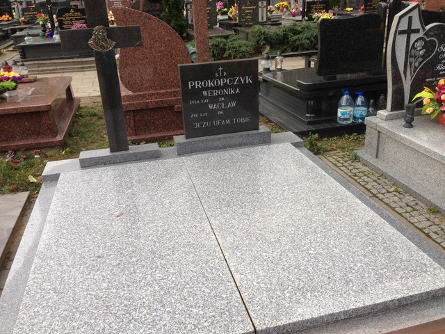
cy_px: 167
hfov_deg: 55.4
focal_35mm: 33
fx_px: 424
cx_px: 222
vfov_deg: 42.9
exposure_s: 1/250
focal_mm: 4.12
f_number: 2.4
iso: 50
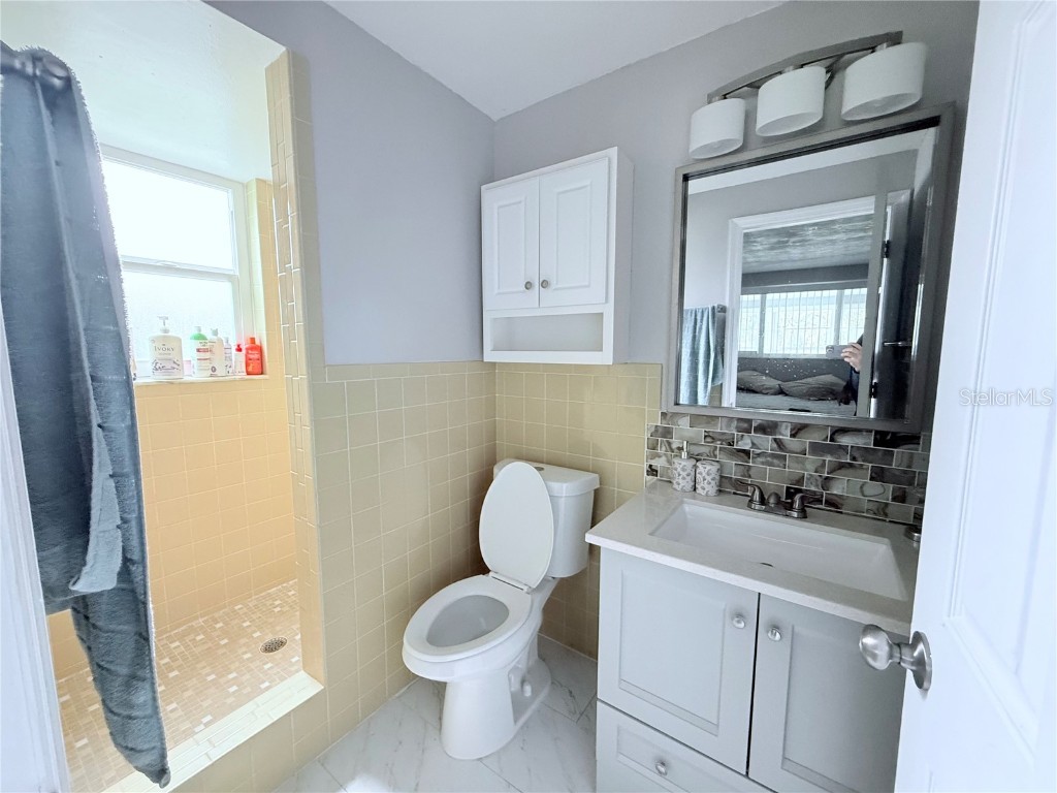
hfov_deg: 102.1
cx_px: 528
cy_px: 396
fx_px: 427
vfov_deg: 85.7
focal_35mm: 14
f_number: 2.2
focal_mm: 2.22
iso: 400
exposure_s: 1/60
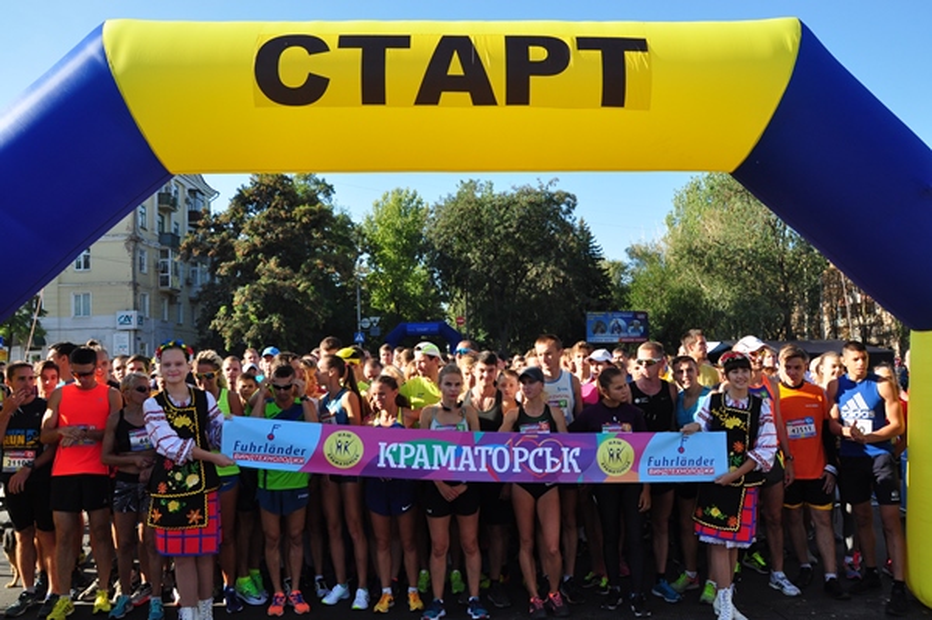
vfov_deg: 47.9
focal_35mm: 27
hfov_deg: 67.4
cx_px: 466
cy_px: 310
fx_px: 698
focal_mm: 18
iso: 400
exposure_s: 1/400
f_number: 8
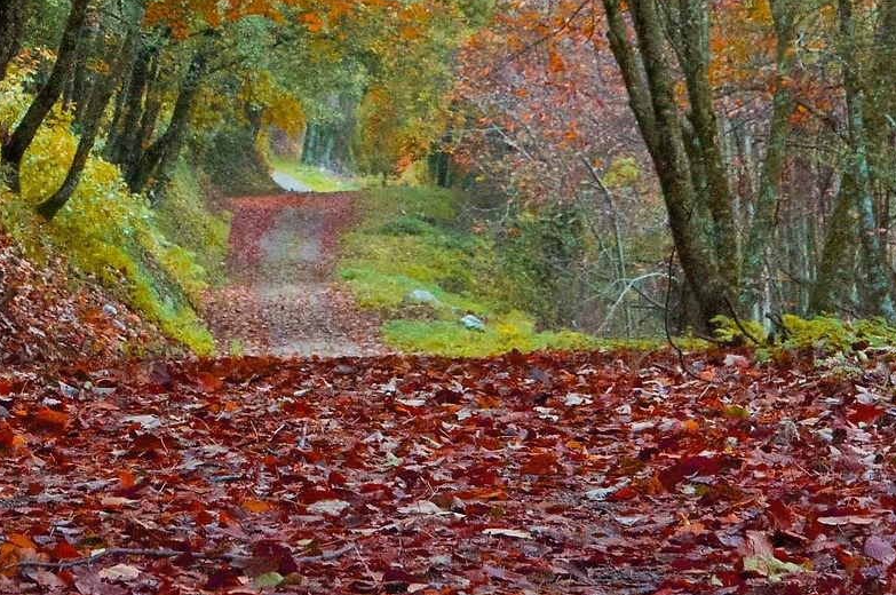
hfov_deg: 9.0
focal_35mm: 230
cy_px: -14
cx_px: 489
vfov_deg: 5.9
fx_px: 5717
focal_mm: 50
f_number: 8
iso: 1600
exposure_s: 1/10
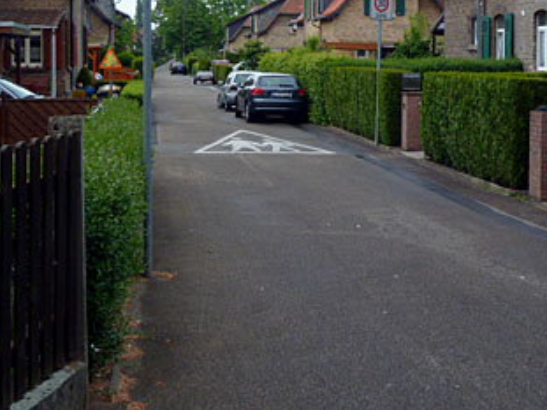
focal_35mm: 56
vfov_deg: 25.7
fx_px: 885
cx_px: 371
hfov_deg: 34.0
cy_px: 88
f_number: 3.4
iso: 80
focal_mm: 4.7
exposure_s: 1/80
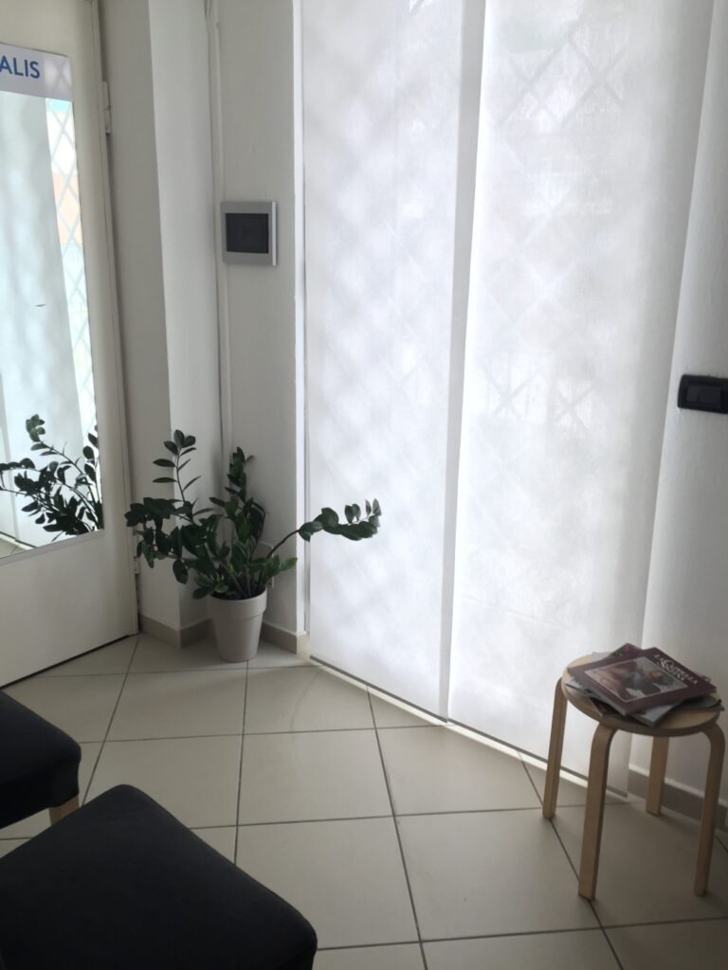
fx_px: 813
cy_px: 485
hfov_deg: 48.2
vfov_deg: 61.7
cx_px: 364
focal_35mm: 29
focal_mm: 4.15
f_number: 2.2
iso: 32
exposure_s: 1/33
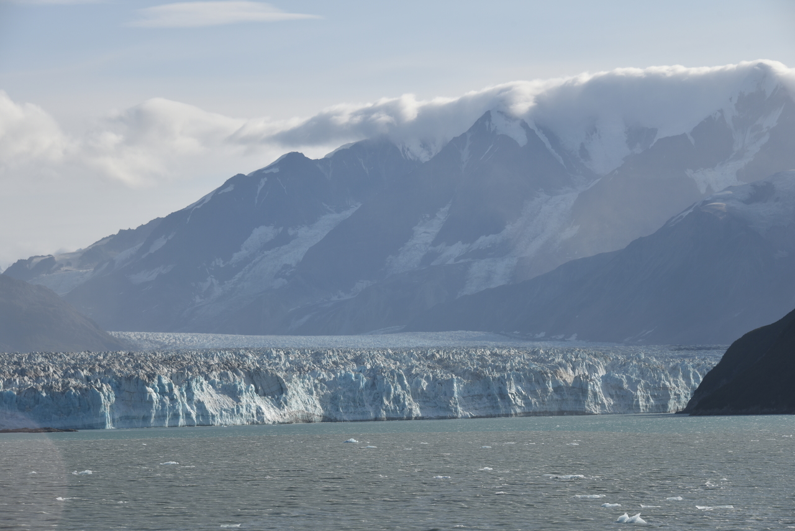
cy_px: 266
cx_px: 398
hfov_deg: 18.3
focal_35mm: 112
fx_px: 2474
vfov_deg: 12.2
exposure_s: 1/400
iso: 100
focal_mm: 112
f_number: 10
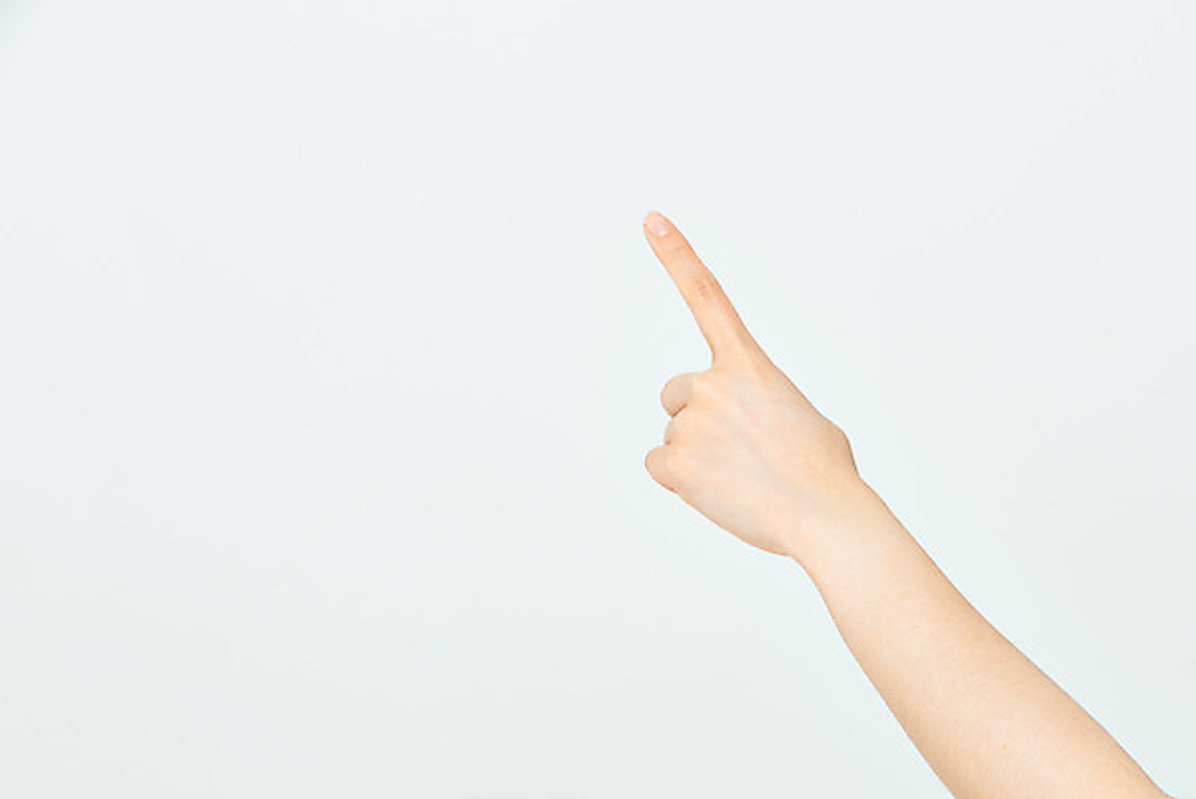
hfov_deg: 10.3
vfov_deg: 6.9
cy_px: 400
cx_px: 598
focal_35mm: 200
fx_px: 6647
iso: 100
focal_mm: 200
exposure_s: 1/125
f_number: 16
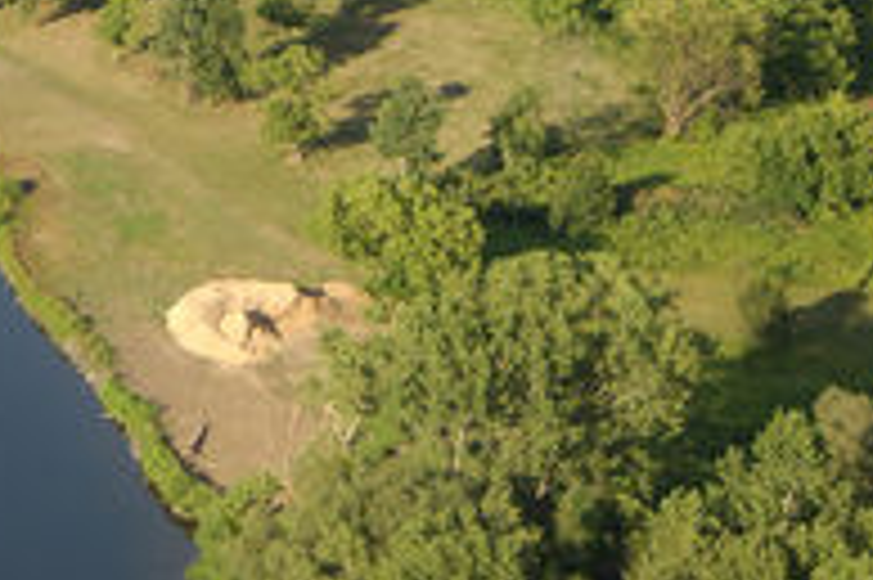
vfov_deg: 6.5
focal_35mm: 208
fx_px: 5040
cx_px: -320
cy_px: -294
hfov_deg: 9.7
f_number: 4.8
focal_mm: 42
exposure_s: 1/1000
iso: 400
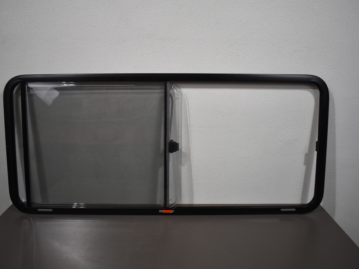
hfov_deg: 60.0
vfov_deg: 46.8
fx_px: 311
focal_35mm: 30
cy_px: 137
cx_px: 176
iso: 450
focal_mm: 18
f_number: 3.5
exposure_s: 1/250
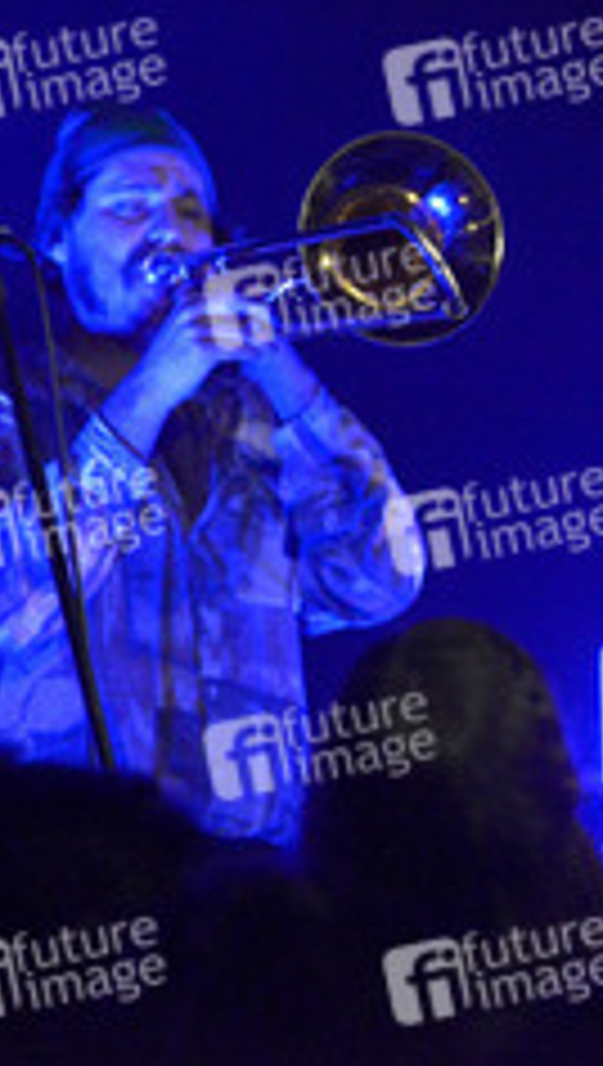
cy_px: 409
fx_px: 4615
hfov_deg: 7.4
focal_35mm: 163
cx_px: 830
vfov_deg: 13.2
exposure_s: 1/250
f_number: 2.8
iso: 8063
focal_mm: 82
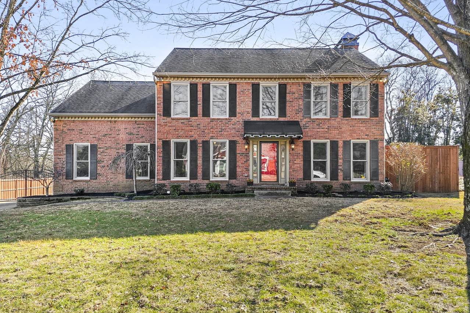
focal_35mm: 24
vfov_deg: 53.0
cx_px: 235
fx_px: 313
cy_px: 138
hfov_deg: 73.7
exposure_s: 1/350
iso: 10
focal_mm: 6.3
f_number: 1.7
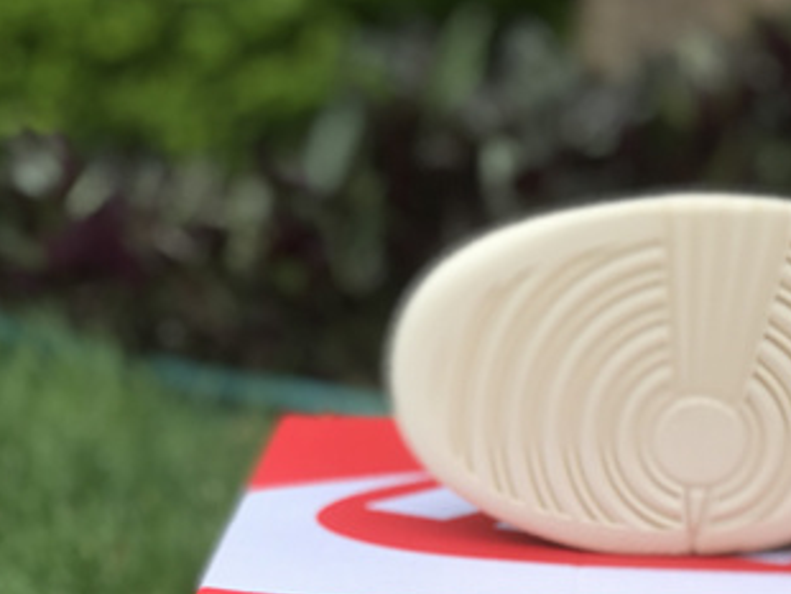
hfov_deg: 14.2
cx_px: 870
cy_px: 679
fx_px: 3110
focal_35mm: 136
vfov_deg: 10.8
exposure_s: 1/317
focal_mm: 6.6
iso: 20
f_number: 2.8
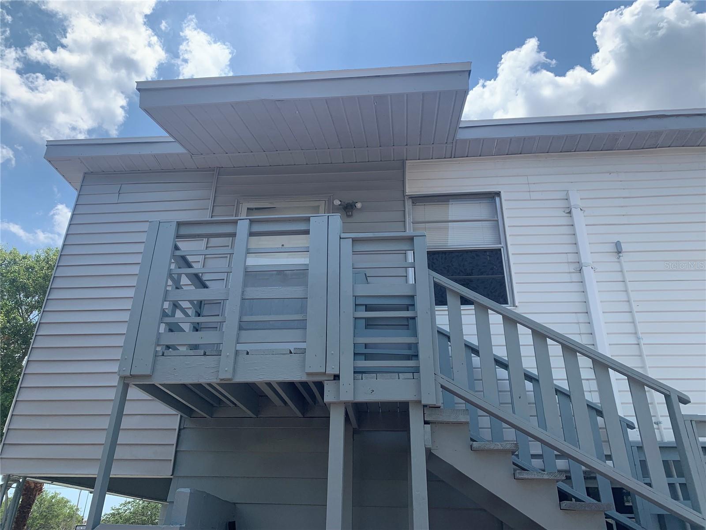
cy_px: 265
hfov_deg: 67.3
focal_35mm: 26
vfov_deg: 53.1
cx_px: 353
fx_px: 530
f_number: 1.8
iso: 25
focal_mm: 4.25
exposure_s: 1/1880
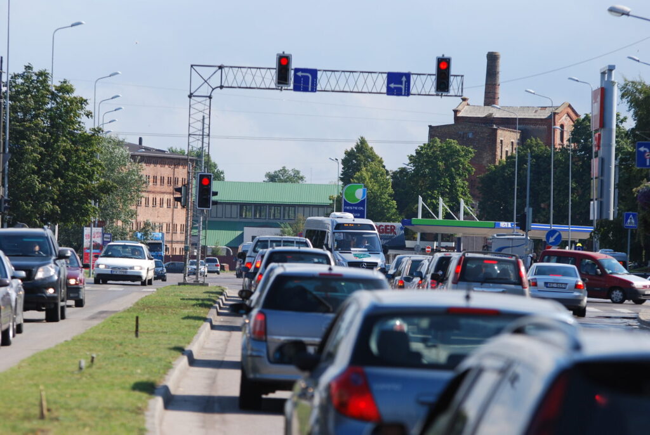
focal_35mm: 232
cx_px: 325
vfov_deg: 5.9
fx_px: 4204
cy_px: 218
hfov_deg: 8.8
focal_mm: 155
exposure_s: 1/1000
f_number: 4
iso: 180
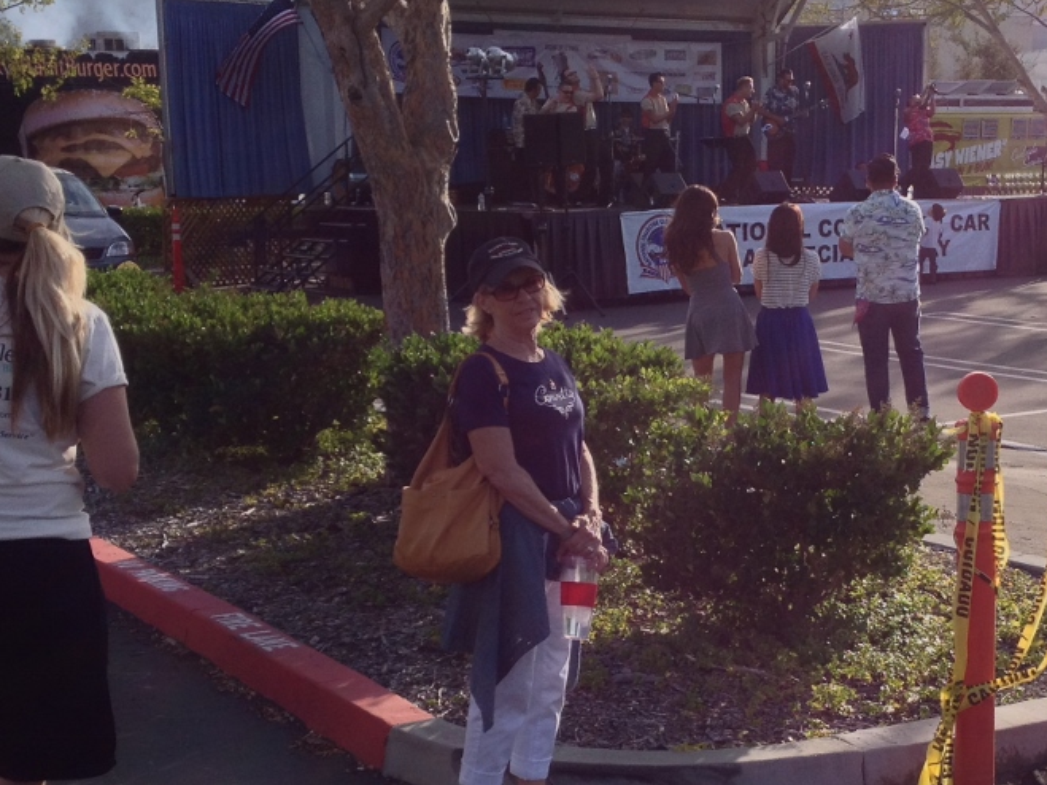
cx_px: 712
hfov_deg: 28.4
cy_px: 505
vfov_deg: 21.5
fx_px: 2056
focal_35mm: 68
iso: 50
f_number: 2.4
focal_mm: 4.28
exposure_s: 1/968
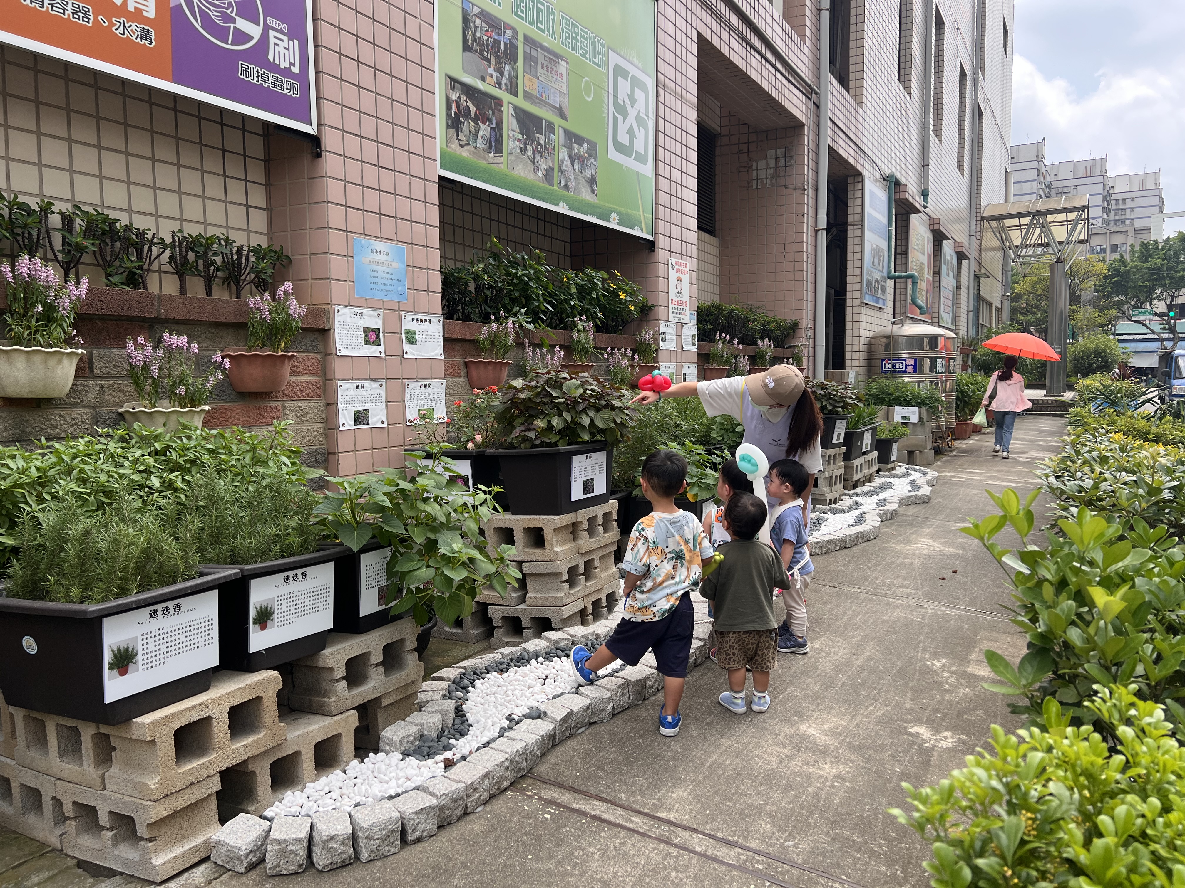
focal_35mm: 26
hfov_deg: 67.3
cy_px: 444
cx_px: 592
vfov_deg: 53.1
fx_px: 890
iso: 50
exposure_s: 1/718
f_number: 1.5
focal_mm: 5.7
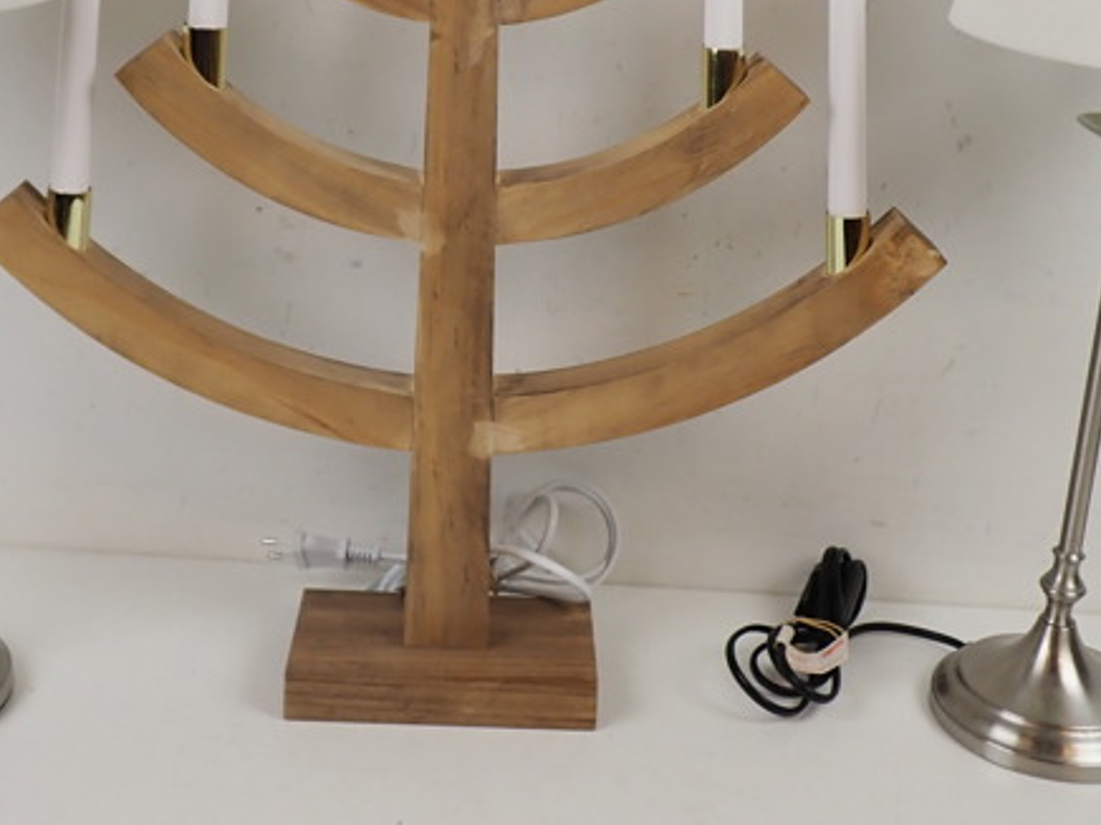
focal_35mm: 55
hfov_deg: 34.9
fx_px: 1749
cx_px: 495
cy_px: 144
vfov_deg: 26.0
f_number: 2.3
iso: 160
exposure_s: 1/125
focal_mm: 5.4
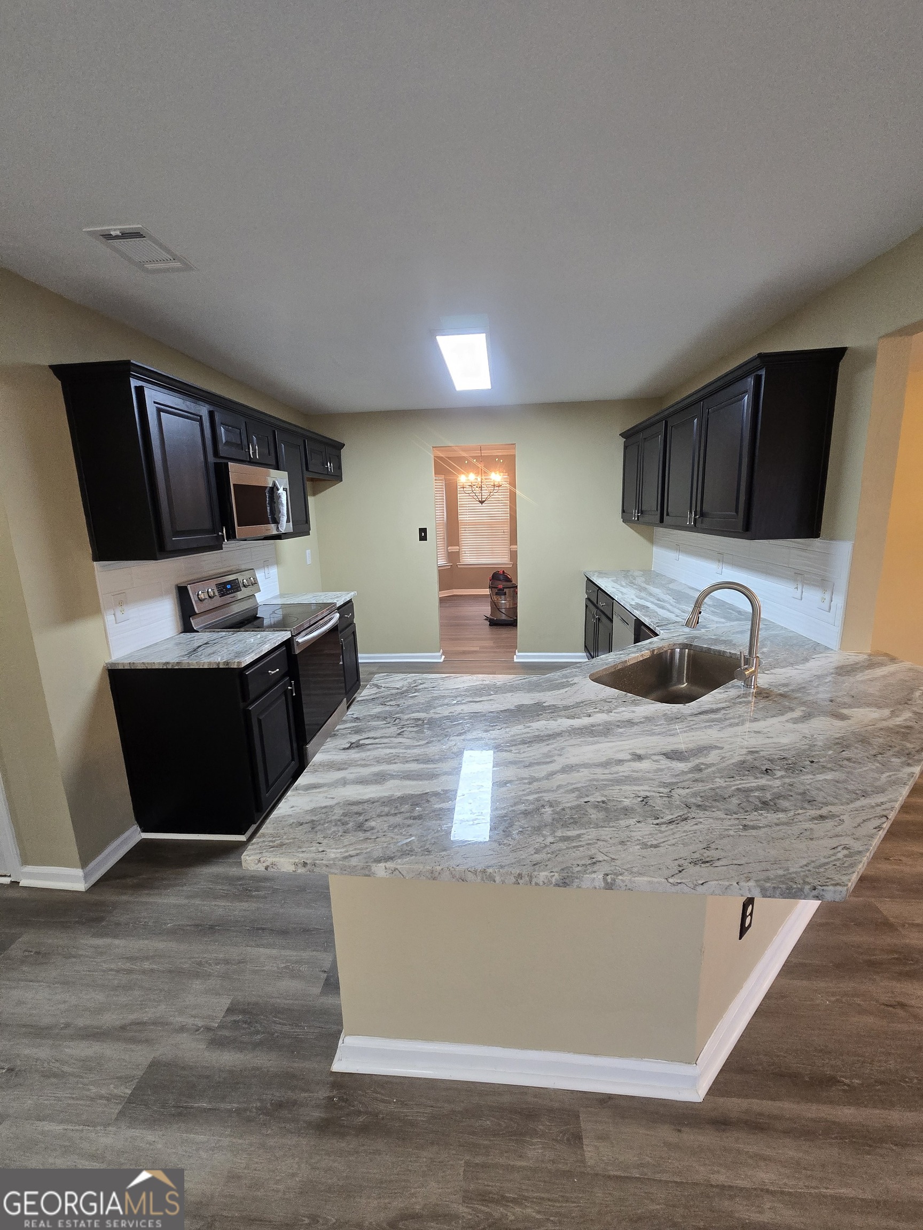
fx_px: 462
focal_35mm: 13
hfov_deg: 89.9
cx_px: 462
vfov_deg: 106.2
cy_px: 615
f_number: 2.2
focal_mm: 2.2
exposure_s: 1/60
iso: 320
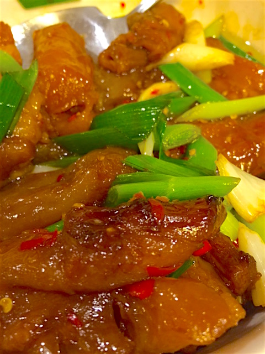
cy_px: 177
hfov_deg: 48.2
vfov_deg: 61.7
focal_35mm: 29
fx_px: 296
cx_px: 132
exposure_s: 1/30
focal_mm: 4.15
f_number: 2.2
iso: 200
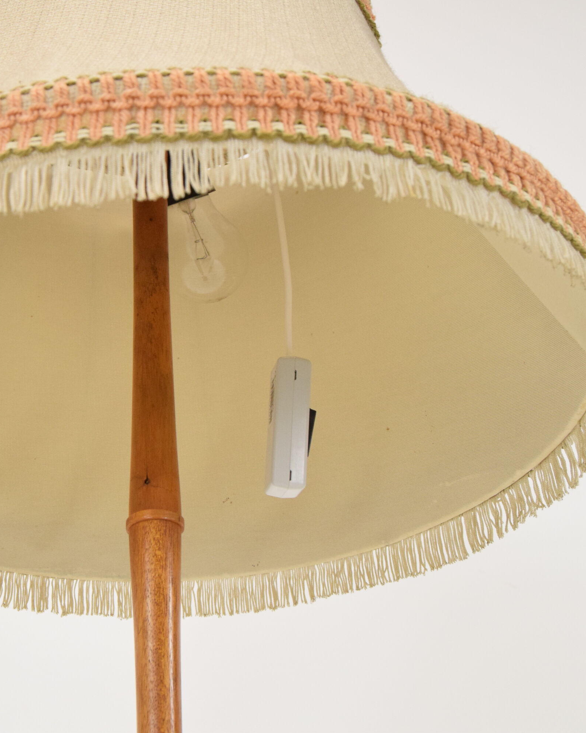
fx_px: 1193
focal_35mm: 55
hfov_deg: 27.2
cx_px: 148
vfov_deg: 34.2
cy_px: 366
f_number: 6.3
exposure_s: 1/160
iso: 1600
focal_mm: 26
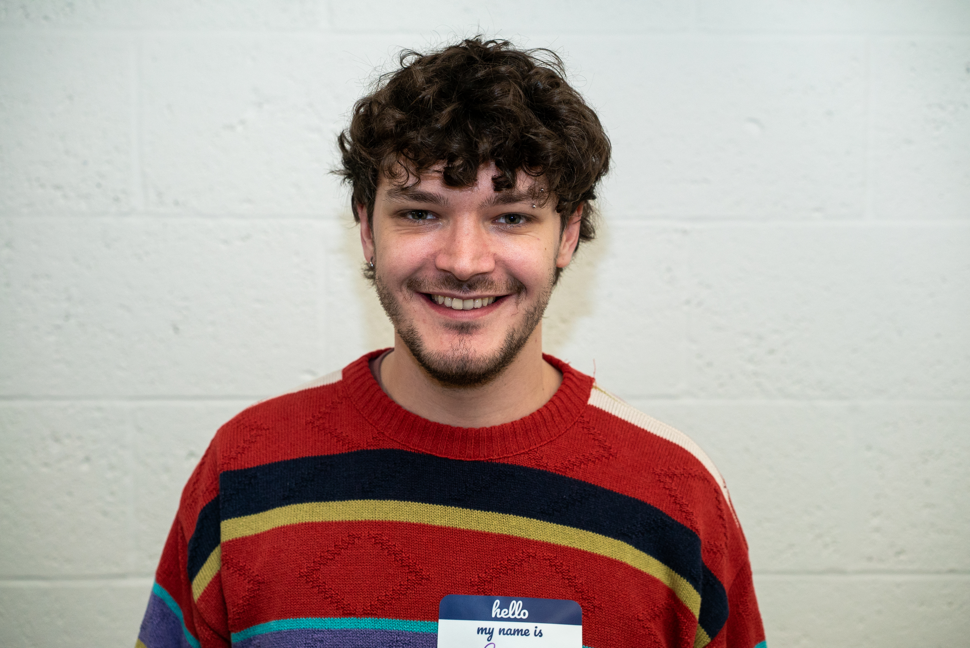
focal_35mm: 55
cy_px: 324
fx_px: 1483
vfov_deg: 24.6
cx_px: 485
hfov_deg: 36.2
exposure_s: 1/125
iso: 2000
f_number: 4.5
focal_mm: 55
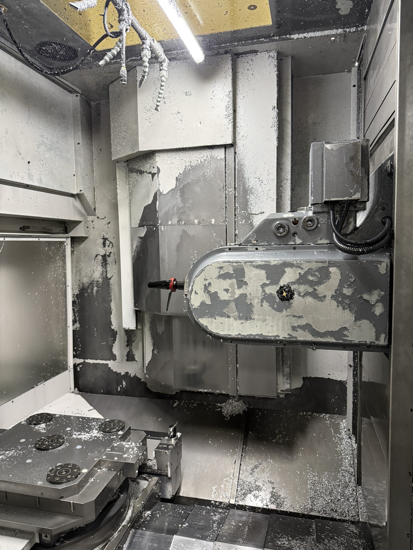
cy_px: 275
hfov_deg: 56.8
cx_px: 206
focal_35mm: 24
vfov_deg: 71.6
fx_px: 382
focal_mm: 6.76
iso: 500
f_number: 1.78
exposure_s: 1/60
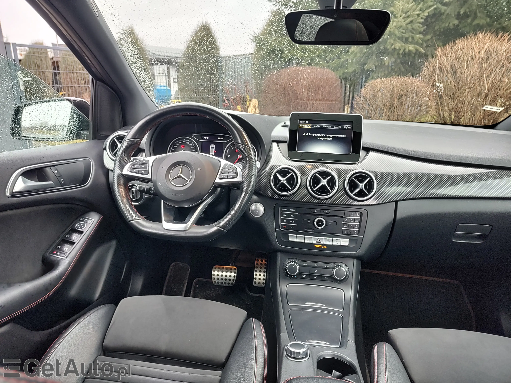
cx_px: 256
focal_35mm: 23
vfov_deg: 58.9
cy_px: 192
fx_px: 340
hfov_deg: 73.9
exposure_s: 1/50
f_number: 1.8
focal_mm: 5.56
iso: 118
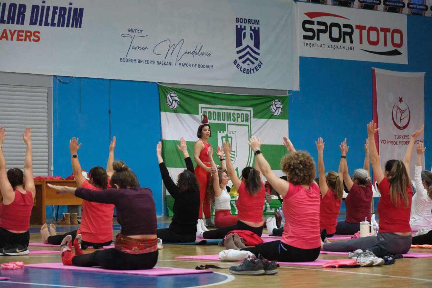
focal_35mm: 105
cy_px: 144
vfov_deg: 13.0
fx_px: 1260
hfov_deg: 19.5
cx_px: 216
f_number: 5
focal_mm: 70
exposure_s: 1/1000
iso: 12800
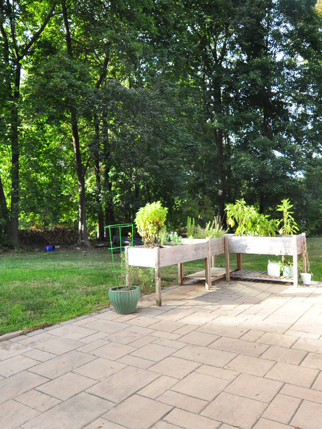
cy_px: 208
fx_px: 347
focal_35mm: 28
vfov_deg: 63.4
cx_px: 167
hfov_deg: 49.7
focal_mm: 10
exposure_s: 1/320
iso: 1000
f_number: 8
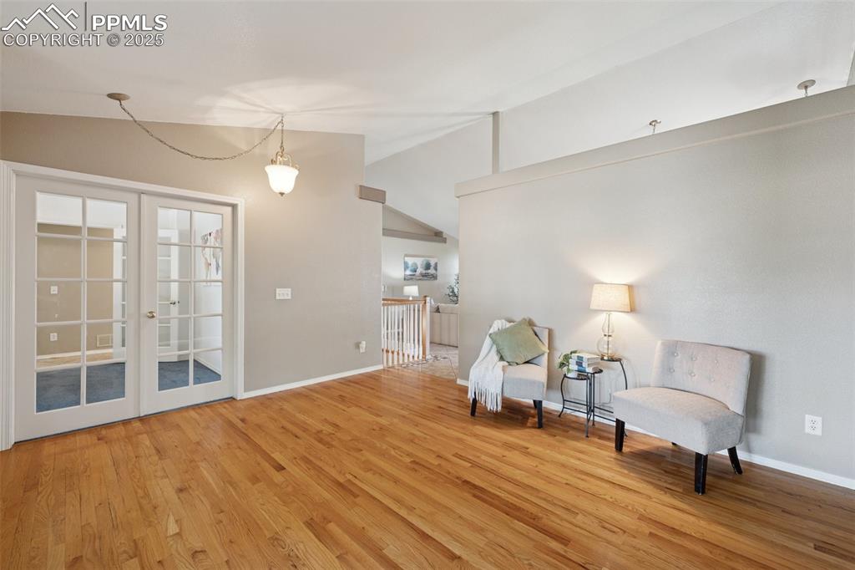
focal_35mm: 15
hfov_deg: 100.4
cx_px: 428
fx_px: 356
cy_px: 285
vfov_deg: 77.3
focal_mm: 15
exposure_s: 1/3.33
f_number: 11
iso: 800
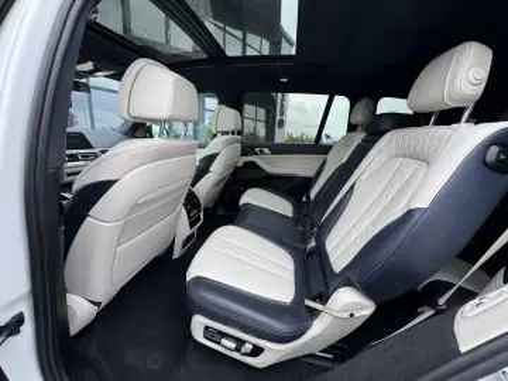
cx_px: 254
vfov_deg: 85.7
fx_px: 205
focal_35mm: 14
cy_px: 190
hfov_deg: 102.1
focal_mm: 2.22
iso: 40
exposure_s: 1/99
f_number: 2.2
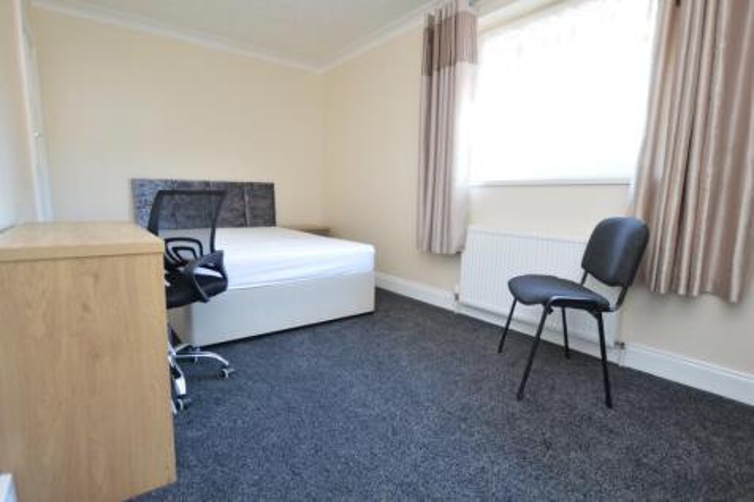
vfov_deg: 69.6
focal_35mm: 17
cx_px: 377
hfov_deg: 92.5
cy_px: 251
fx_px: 361
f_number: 3.5
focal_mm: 11.5
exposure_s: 1/60
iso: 560
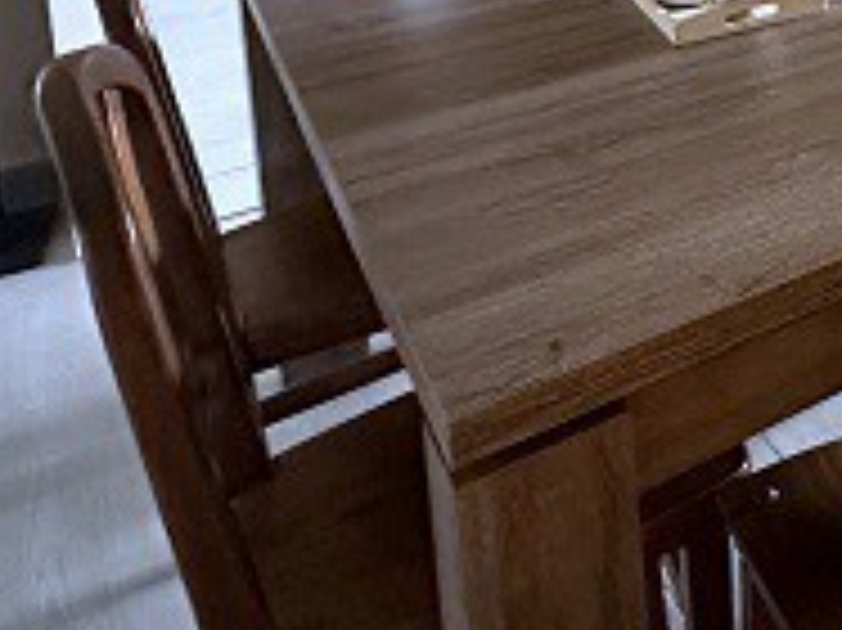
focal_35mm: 48
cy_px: -270
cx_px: 1351
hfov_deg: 25.6
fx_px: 1167
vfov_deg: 24.6
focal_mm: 2.22
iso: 1000
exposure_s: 1/50
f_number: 2.2
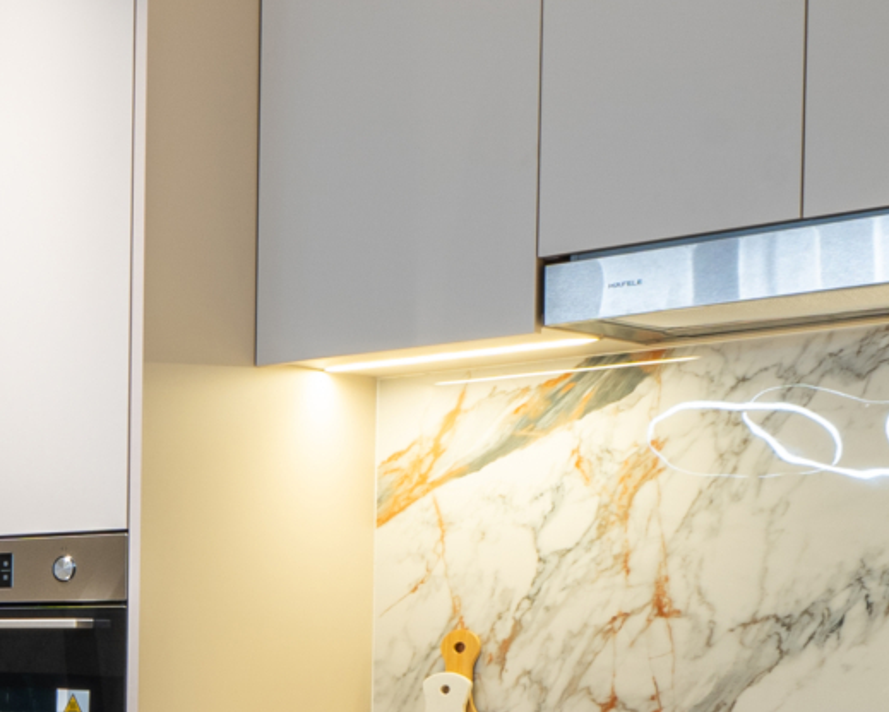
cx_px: -632
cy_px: 709
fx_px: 1948
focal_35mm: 74
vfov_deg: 20.1
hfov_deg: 20.0
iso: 100
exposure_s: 1.6
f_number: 11
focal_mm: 16
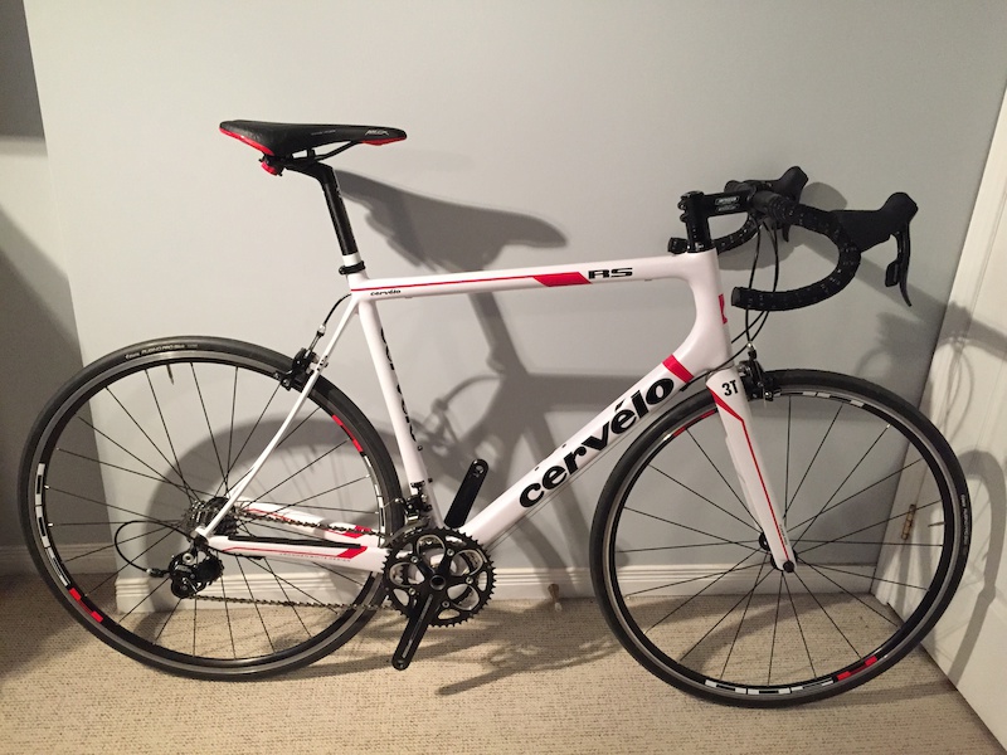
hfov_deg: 61.7
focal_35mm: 29
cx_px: 504
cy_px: 378
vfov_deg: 48.2
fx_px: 844
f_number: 2.2
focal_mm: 4.15
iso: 250
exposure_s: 1/30
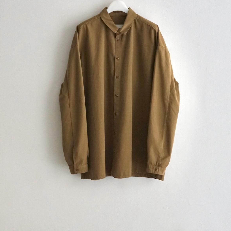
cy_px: 107
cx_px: 117
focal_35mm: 72
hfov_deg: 24.0
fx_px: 544
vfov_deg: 24.0
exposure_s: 1/160
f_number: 5
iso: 2500
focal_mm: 55
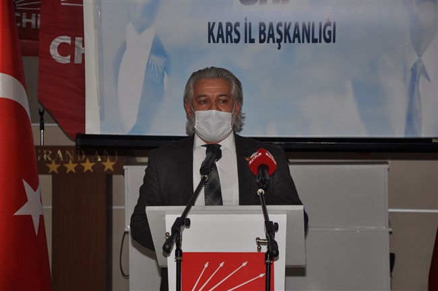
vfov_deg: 11.4
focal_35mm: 120
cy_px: 146
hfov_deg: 17.1
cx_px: 219
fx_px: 1459
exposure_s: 1/60
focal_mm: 80
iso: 200
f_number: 5.3
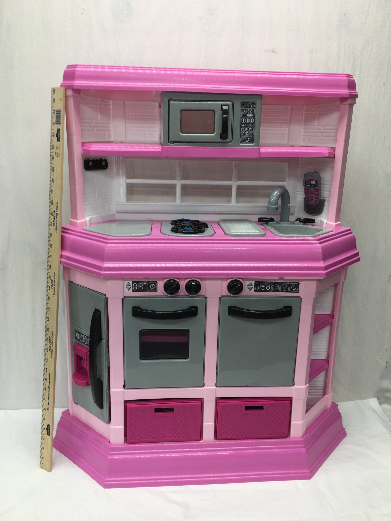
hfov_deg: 48.2
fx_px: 437
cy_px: 260
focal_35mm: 29
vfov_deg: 61.7
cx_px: 196
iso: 25
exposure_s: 1/60
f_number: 2.2
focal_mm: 4.15
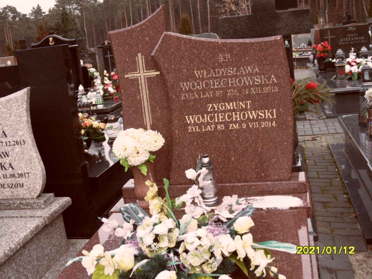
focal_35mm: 40
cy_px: 140
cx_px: 186
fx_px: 430
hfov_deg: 46.8
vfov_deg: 36.0
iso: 100
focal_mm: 6.5
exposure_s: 1/125
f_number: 3.6
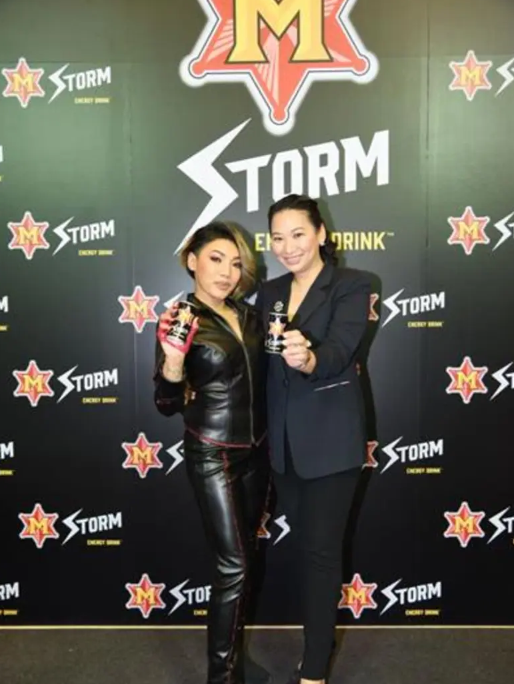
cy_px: 367
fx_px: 673
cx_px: 256
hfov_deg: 41.8
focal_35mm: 34
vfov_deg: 53.9
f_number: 4
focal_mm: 31
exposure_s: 1/160
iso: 2000
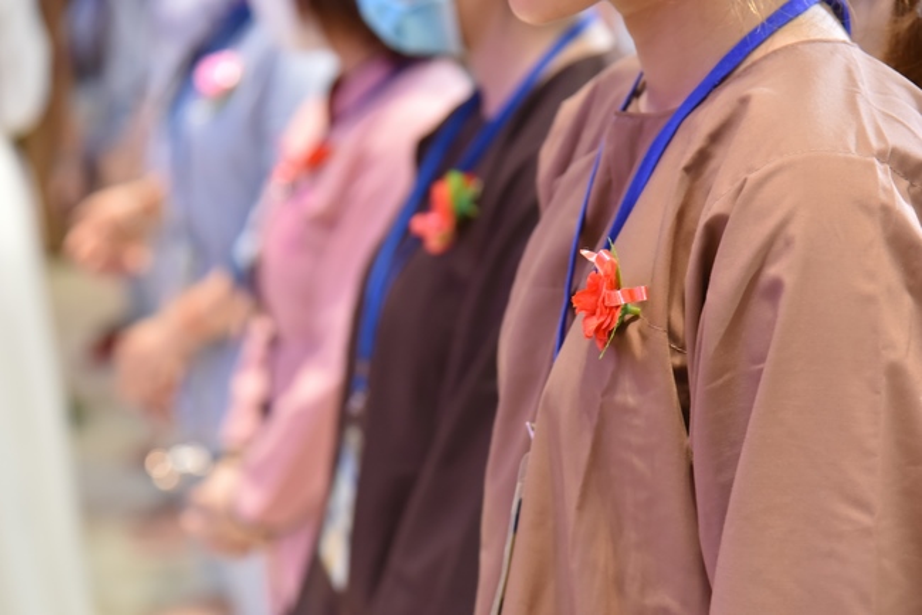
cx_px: 461
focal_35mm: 120
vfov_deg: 11.4
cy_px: 308
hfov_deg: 17.1
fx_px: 3075
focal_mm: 120
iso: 1250
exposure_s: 1/50
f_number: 5
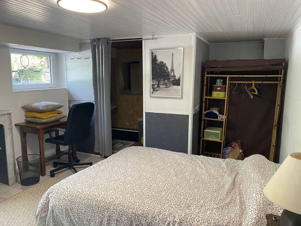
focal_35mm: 26
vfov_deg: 53.1
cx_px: 150
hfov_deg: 67.3
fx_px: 226
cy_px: 113
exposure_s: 1/50
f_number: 1.8
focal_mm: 4.25
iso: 80
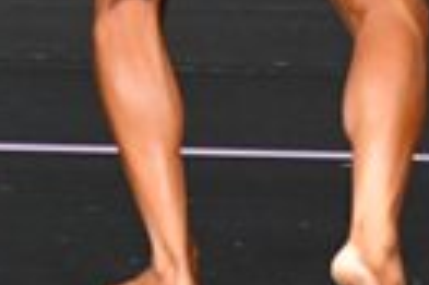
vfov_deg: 0.8
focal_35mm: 1684
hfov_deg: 1.2
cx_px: 231
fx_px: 20043
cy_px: -324
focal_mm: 190
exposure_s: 1/400
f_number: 5.6
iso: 4000
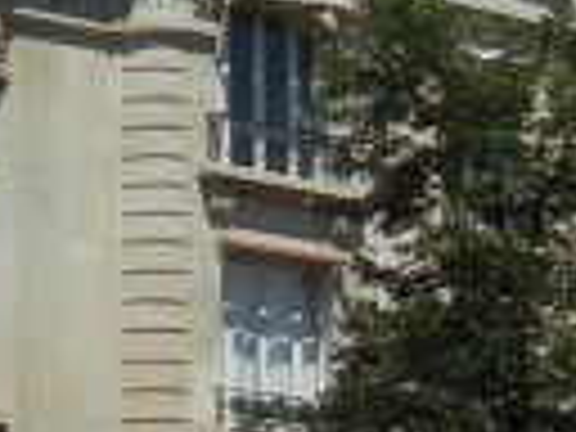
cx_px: -418
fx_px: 3994
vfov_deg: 6.1
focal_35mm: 240
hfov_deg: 8.0
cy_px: -130
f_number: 7
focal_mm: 5.4
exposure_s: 1/710
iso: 160
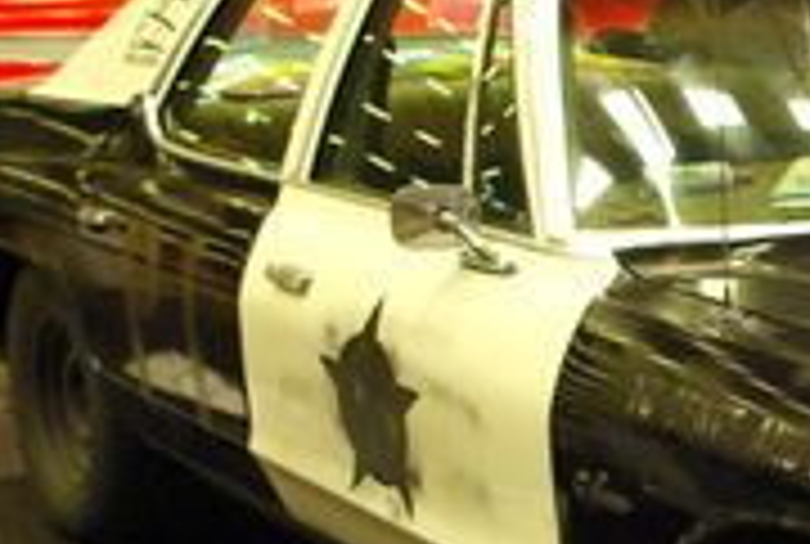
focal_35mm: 113
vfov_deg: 12.2
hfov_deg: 17.4
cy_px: 369
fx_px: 2551
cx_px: 896
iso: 1600
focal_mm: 21.25
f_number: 4
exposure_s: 1/60
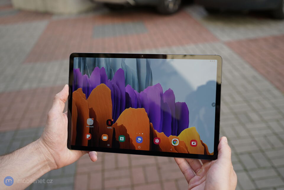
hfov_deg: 47.4
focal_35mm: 41
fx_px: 323
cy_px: 95
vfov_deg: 32.6
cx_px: 142
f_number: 4
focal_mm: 41
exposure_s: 1/160
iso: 125
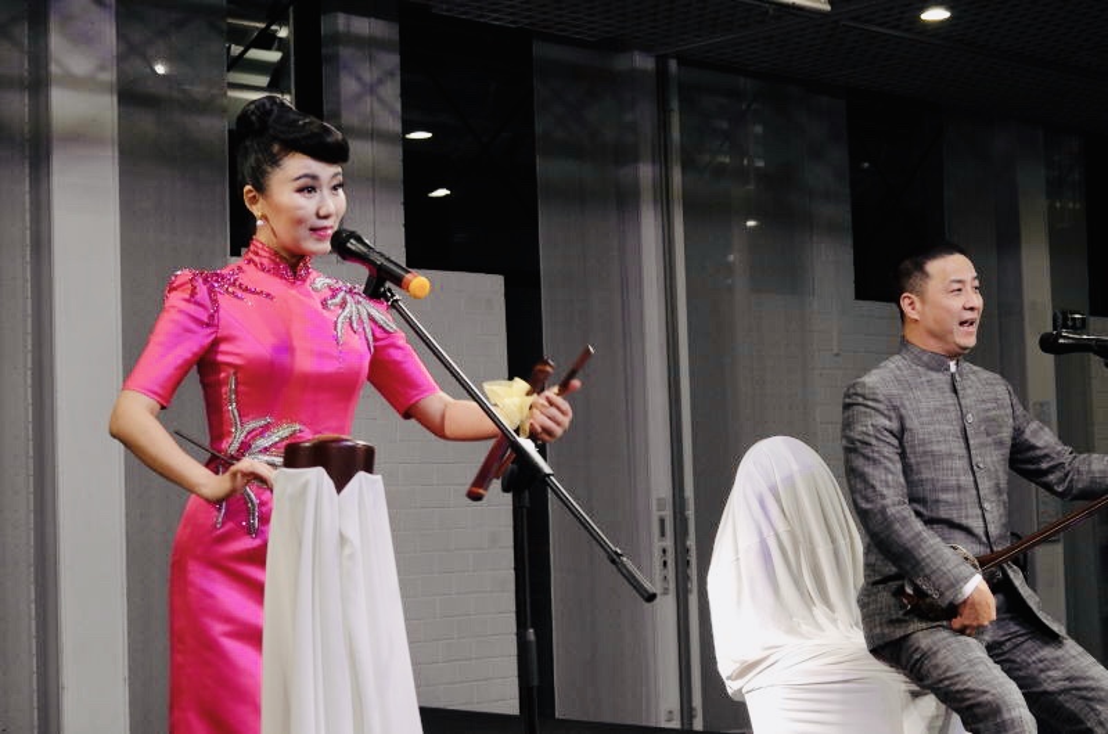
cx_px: 554
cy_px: 367
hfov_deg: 28.9
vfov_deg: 19.4
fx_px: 2150
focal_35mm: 70
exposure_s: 1/80
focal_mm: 46
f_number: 6.4
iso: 1600
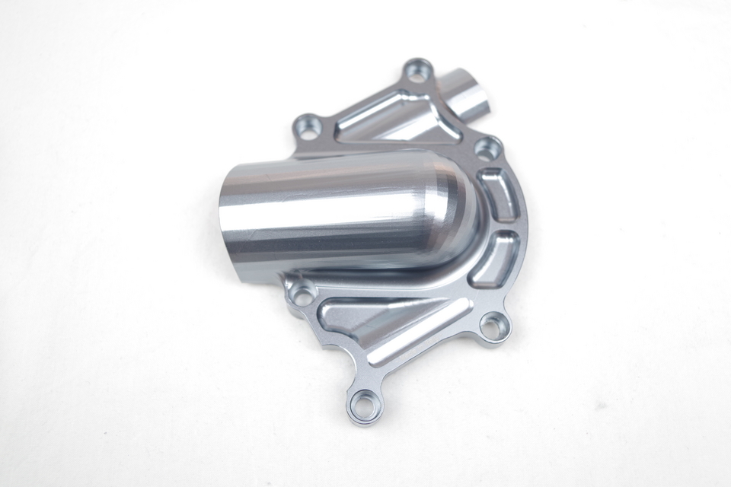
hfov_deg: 53.1
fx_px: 731
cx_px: 366
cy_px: 244
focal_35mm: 36
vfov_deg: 36.9
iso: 100
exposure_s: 1/20
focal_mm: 24.38
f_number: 5
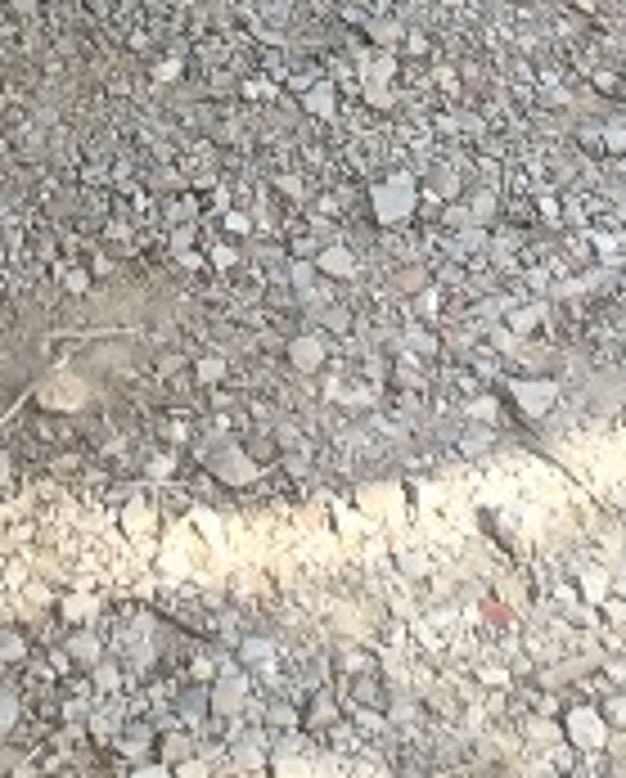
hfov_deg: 7.3
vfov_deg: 8.1
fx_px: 4827
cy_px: -1453
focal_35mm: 209
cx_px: -252
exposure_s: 1/123
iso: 25
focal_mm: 4.15
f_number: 2.2
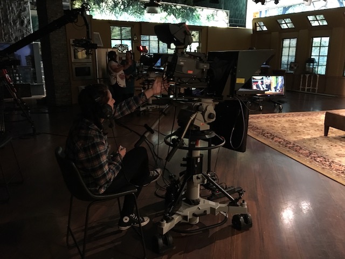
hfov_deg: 61.7
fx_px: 289
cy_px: 130
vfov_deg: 48.2
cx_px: 172
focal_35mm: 29
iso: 250
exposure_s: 1/15
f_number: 2.2
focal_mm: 4.15
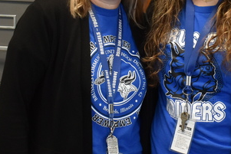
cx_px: 189
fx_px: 655
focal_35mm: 102
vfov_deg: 13.4
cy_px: 36
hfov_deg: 19.8
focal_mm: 20
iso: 800
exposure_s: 1/200
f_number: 3.5
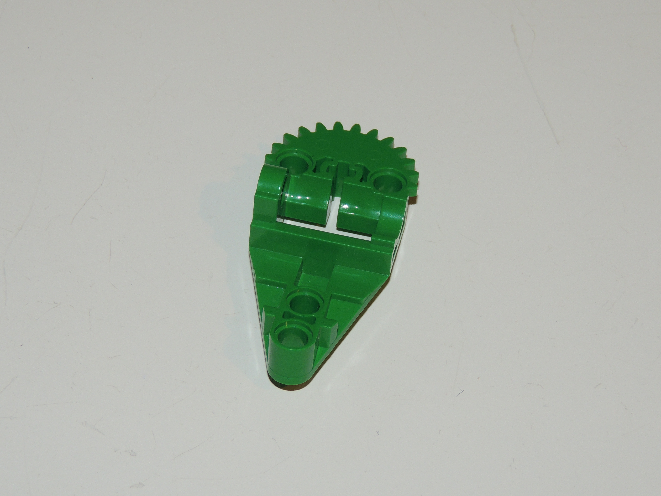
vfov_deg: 12.3
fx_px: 2291
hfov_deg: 16.4
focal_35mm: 120
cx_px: 320
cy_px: 261
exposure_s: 1/60
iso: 160
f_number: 4.1
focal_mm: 17.8
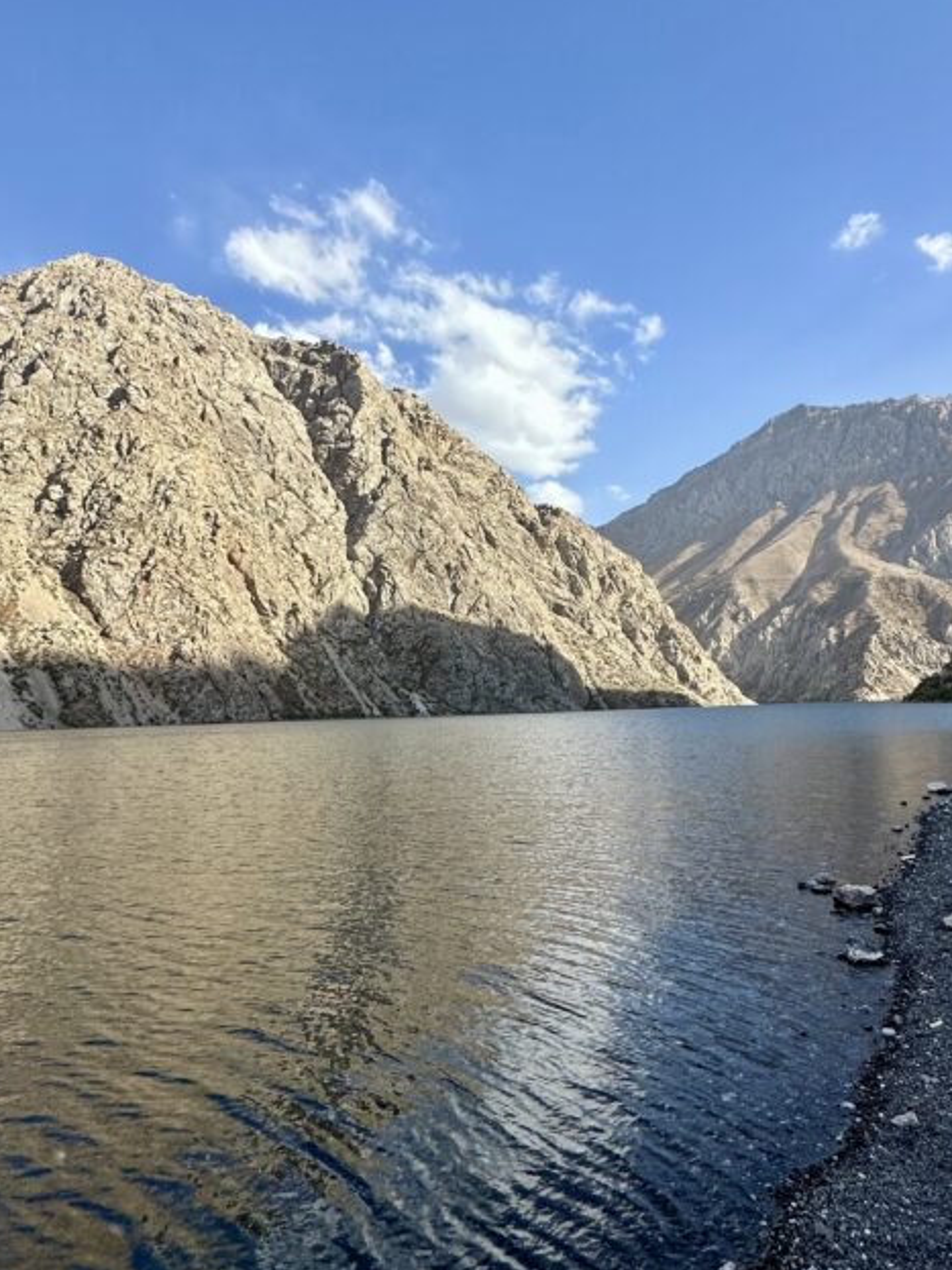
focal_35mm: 23
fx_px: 844
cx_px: 448
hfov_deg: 58.8
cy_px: 573
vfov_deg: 73.7
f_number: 2.2
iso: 40
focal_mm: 2.22
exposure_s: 1/1289
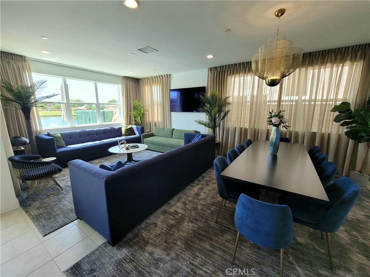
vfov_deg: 89.9
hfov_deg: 106.2
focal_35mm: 13
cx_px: 185
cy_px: 138
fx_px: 139
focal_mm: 2.2
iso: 100
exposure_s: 1/119
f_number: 2.2
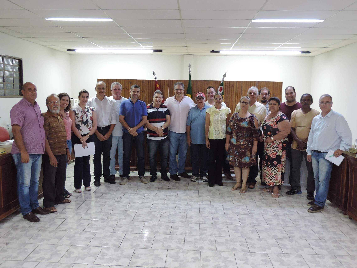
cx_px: 178
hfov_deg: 60.0
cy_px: 134
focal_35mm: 30
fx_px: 309
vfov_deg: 46.8
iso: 400
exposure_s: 1/15
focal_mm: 5.3
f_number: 3.1
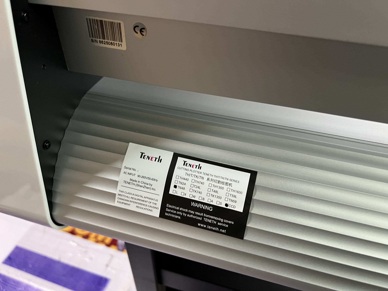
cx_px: 194
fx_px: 291
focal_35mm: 26
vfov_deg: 53.1
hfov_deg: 67.3
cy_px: 146
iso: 400
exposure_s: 1/50
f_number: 1.5
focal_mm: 5.7
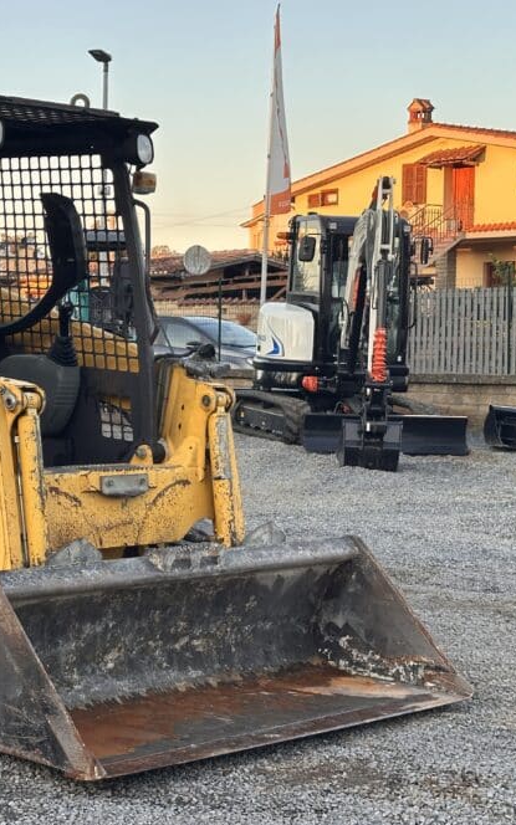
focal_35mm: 69
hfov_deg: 18.3
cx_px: -22
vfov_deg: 29.8
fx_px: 1553
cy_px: 418
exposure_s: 1/259
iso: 64
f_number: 1.78
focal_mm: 6.86
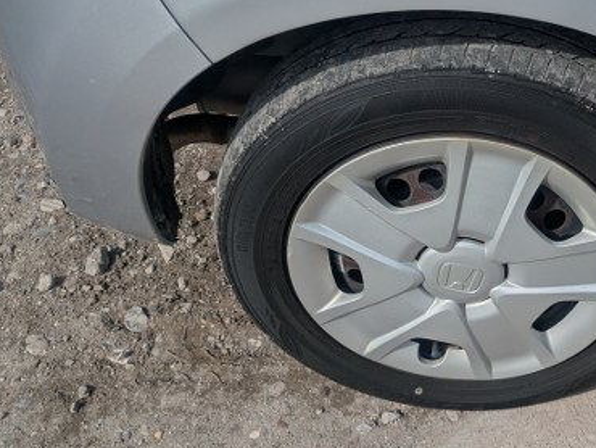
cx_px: 563
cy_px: 145
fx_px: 930
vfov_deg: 26.9
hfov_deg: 33.2
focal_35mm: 54
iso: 54
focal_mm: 5.43
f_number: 1.89
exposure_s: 1/4184
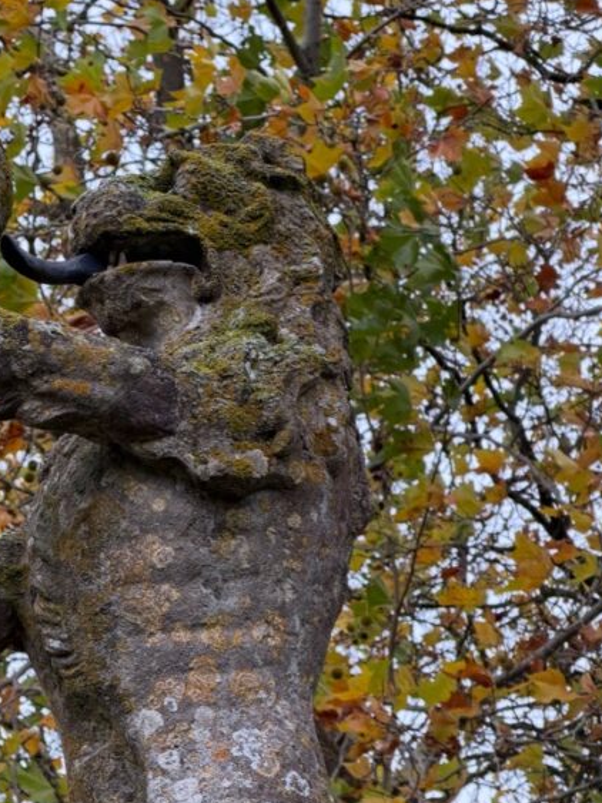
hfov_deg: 8.1
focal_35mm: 182
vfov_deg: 10.9
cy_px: 491
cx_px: 143
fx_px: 4222
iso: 50
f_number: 2.8
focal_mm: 16.89
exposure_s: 1/121
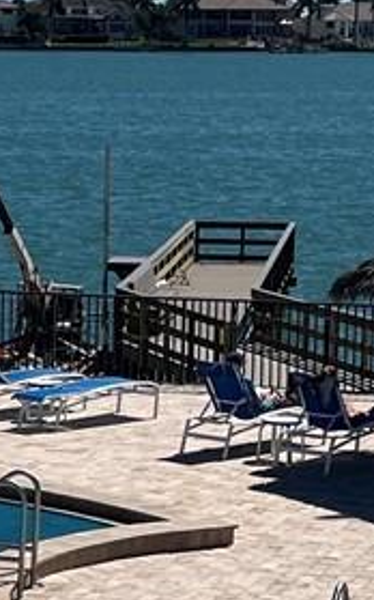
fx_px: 2581
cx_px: -24
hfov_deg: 8.2
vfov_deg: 13.2
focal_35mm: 158
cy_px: 529
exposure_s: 1/7874
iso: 50
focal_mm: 5.1
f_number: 1.6
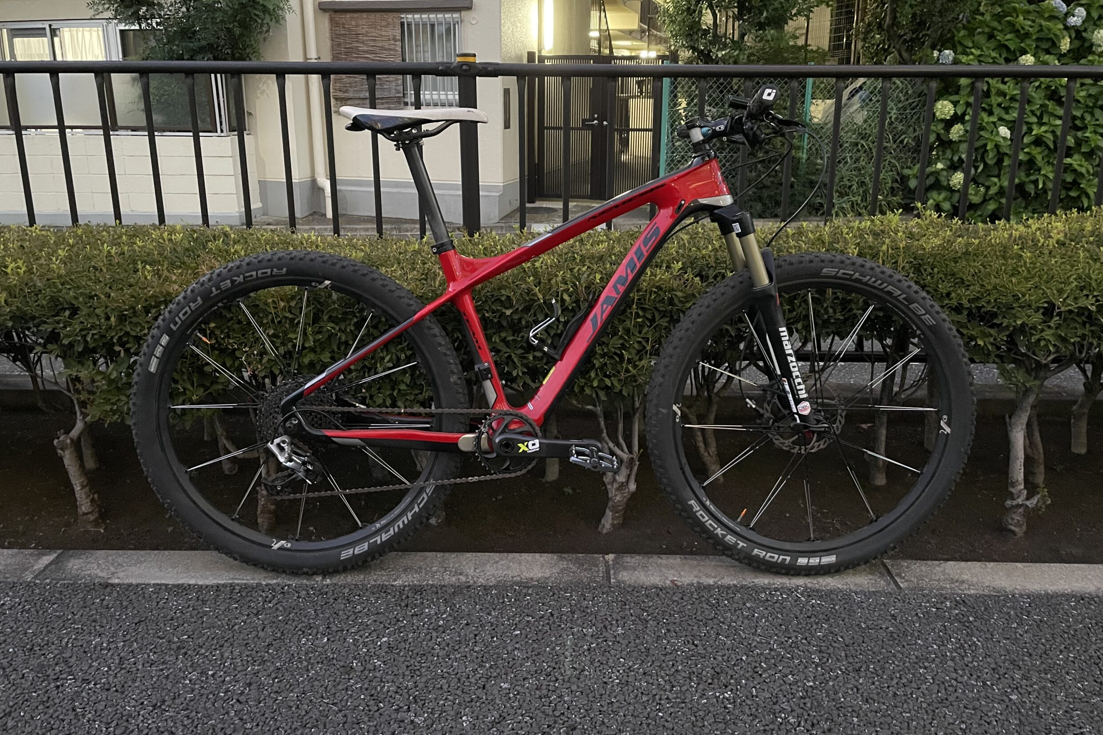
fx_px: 858
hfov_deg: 65.5
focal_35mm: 28
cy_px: 342
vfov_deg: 46.4
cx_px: 552
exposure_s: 1/25
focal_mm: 4.2
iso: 800
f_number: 1.6
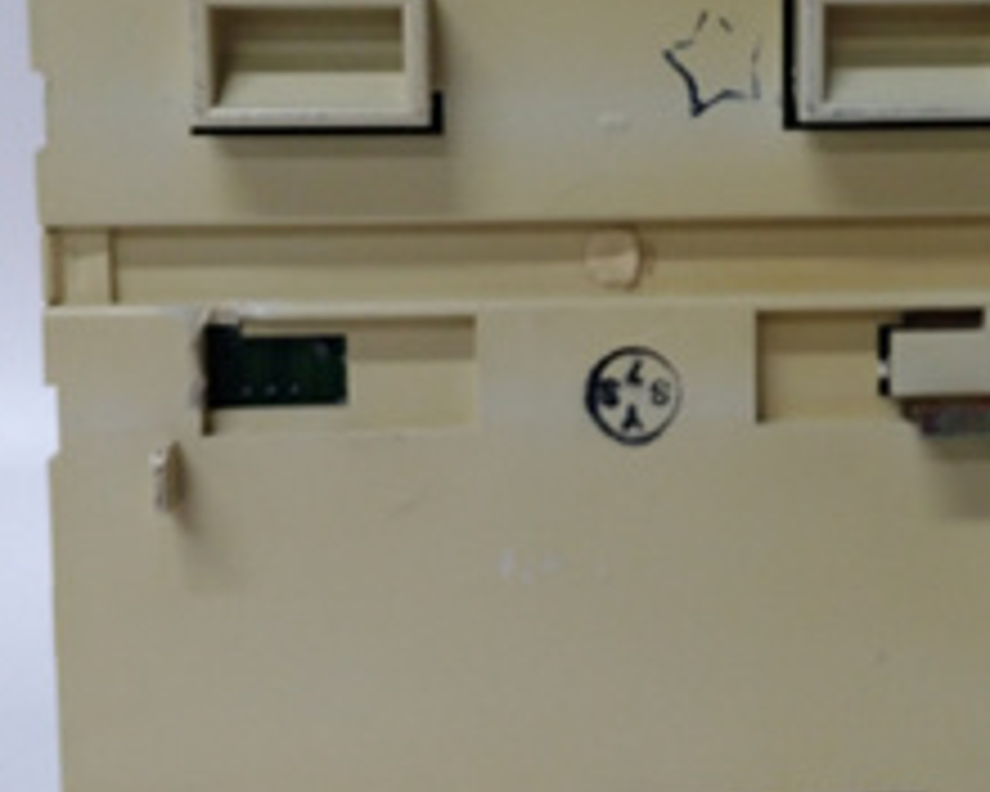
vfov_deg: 25.3
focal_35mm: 60
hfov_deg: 31.2
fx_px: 1758
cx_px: 662
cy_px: 277
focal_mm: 3.79
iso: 199
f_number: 2
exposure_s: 1/33
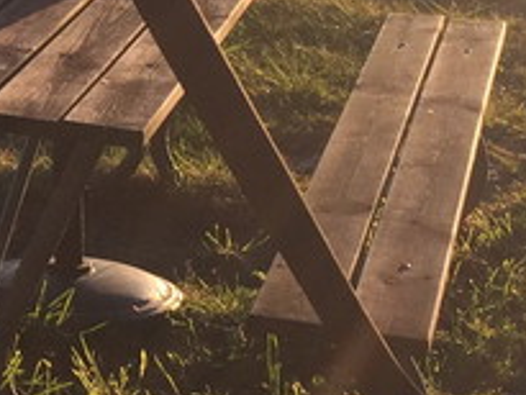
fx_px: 2068
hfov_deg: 13.8
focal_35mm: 136
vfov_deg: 10.8
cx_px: -223
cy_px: 13
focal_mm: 4.15
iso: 32
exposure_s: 1/662
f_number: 2.2
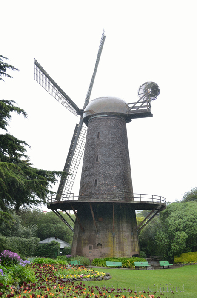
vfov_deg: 53.2
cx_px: 98
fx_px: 297
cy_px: 149
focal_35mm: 36
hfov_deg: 36.7
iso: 320
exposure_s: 1/100
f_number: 3.8
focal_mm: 24
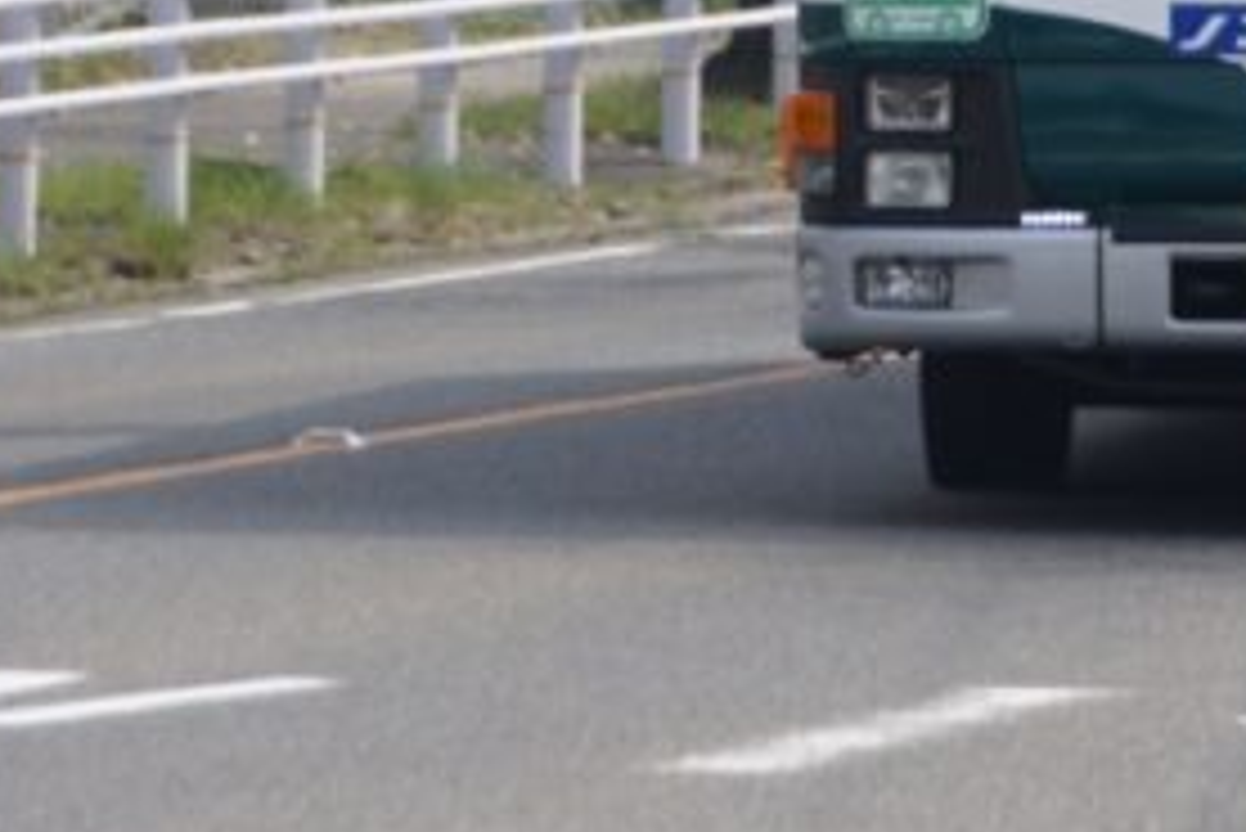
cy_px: -598
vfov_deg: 1.9
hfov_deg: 2.9
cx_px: 1165
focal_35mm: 720
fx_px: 24932
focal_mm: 130
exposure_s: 1/320
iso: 100
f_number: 7.1
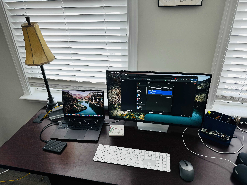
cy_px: 92
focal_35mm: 24
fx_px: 171
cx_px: 124
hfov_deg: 71.6
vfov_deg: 56.8
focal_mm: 6.76
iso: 50
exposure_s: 1/121
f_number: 1.78
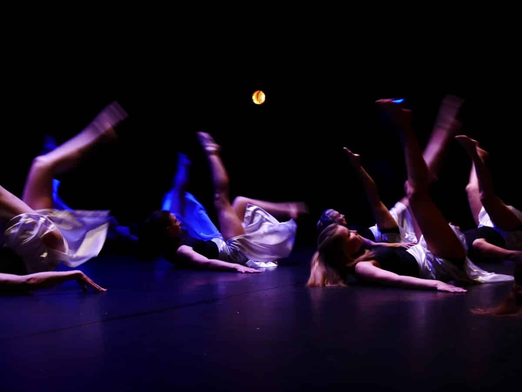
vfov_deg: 22.9
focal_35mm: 64
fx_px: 965
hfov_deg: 30.3
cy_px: 196
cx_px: 261
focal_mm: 32
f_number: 6.3
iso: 3200
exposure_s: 1/50
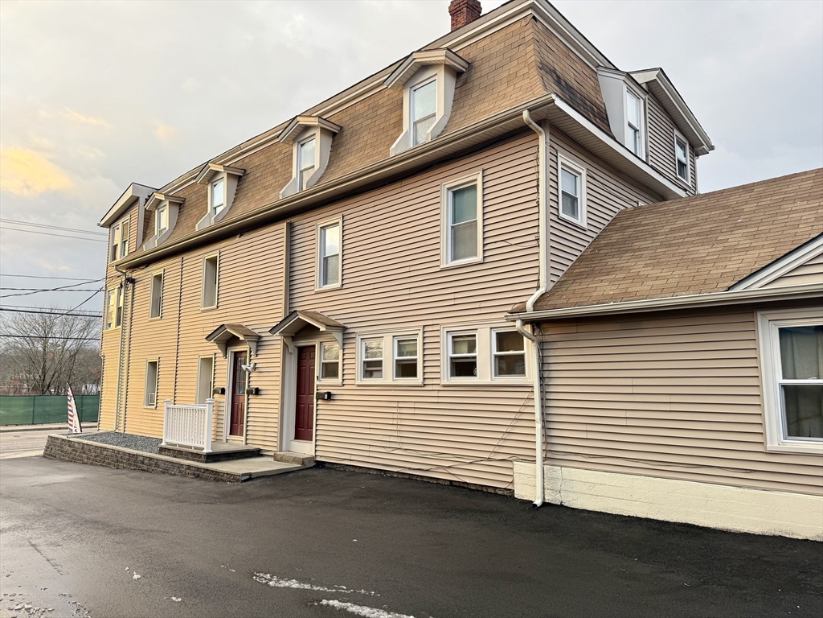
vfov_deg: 56.8
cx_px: 412
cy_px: 309
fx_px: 571
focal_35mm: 24
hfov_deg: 71.6
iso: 100
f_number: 1.78
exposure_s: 1/256
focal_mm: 6.76
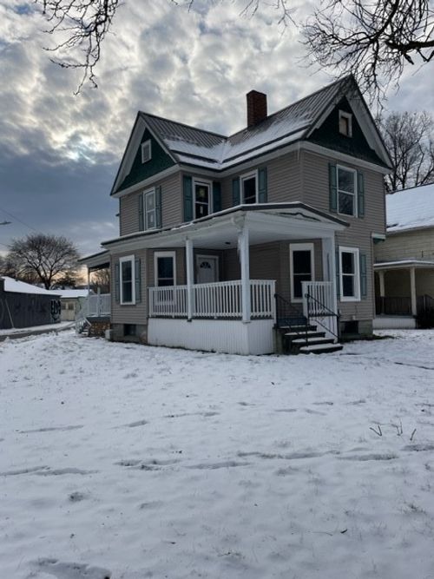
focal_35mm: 26
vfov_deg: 67.3
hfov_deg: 53.0
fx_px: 435
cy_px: 290
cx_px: 217
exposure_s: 1/4831
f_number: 1.6
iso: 32
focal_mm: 4.2
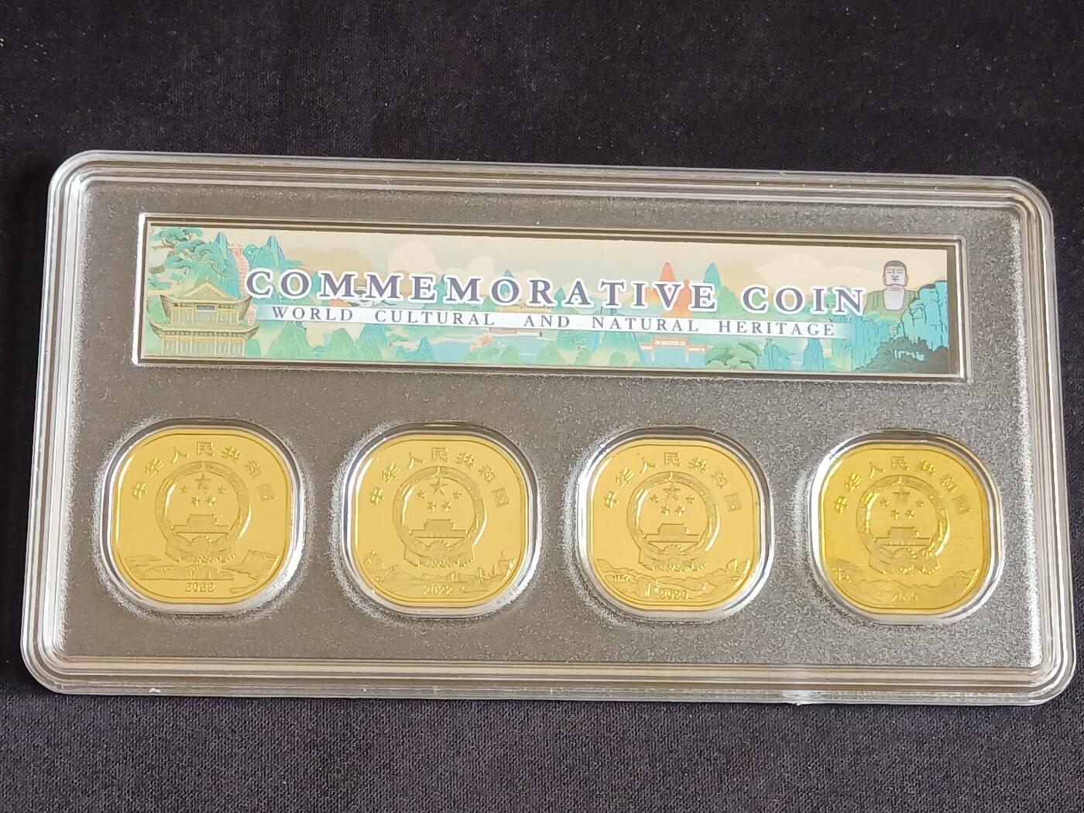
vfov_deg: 22.3
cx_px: 542
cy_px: 406
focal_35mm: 66
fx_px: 2067
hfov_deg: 29.4
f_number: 1.8
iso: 500
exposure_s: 1/50
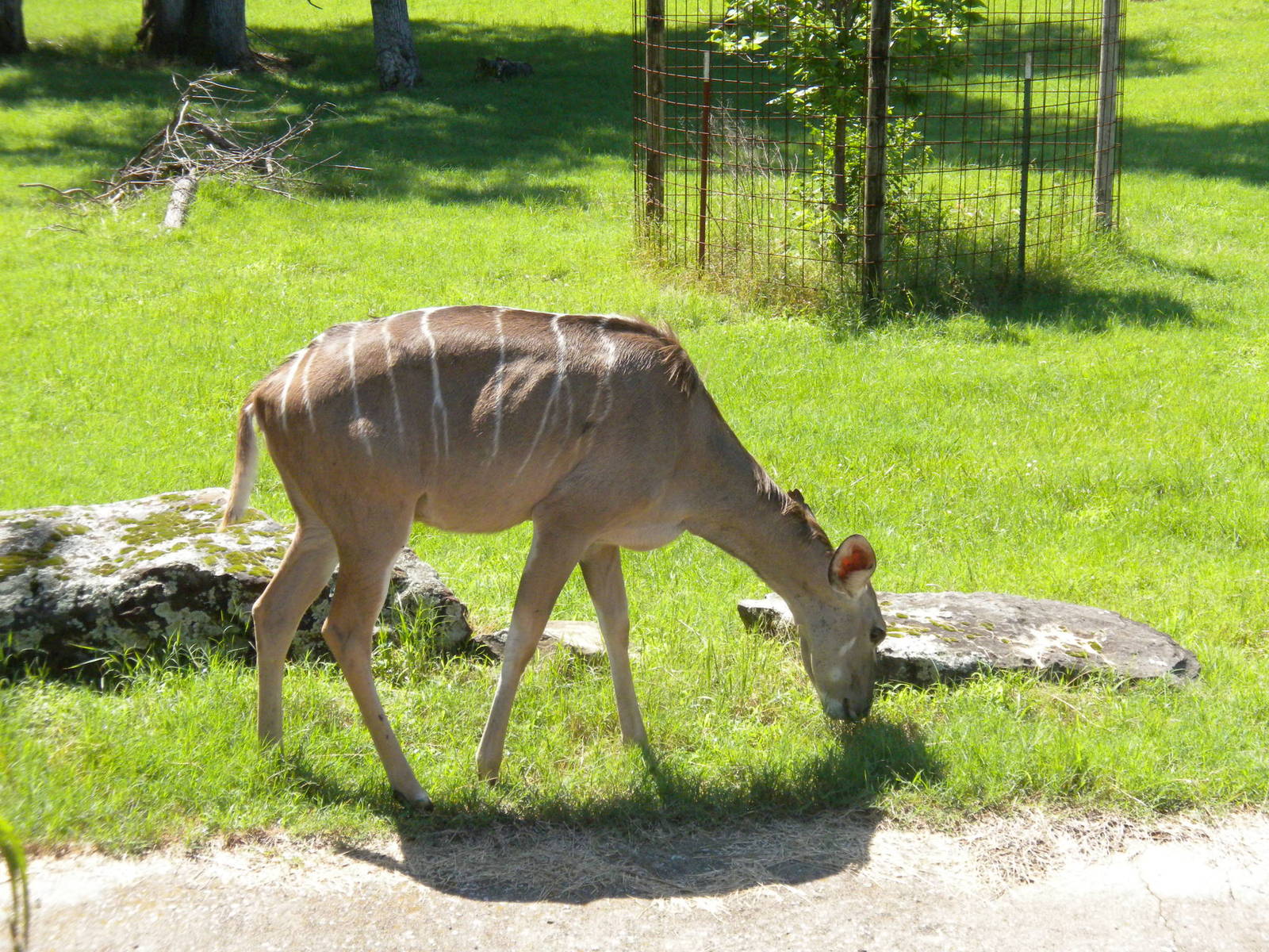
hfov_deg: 23.0
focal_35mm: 85
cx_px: 634
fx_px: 3116
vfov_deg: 17.4
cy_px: 476
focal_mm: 15
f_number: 5.1
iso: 221
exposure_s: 1/514
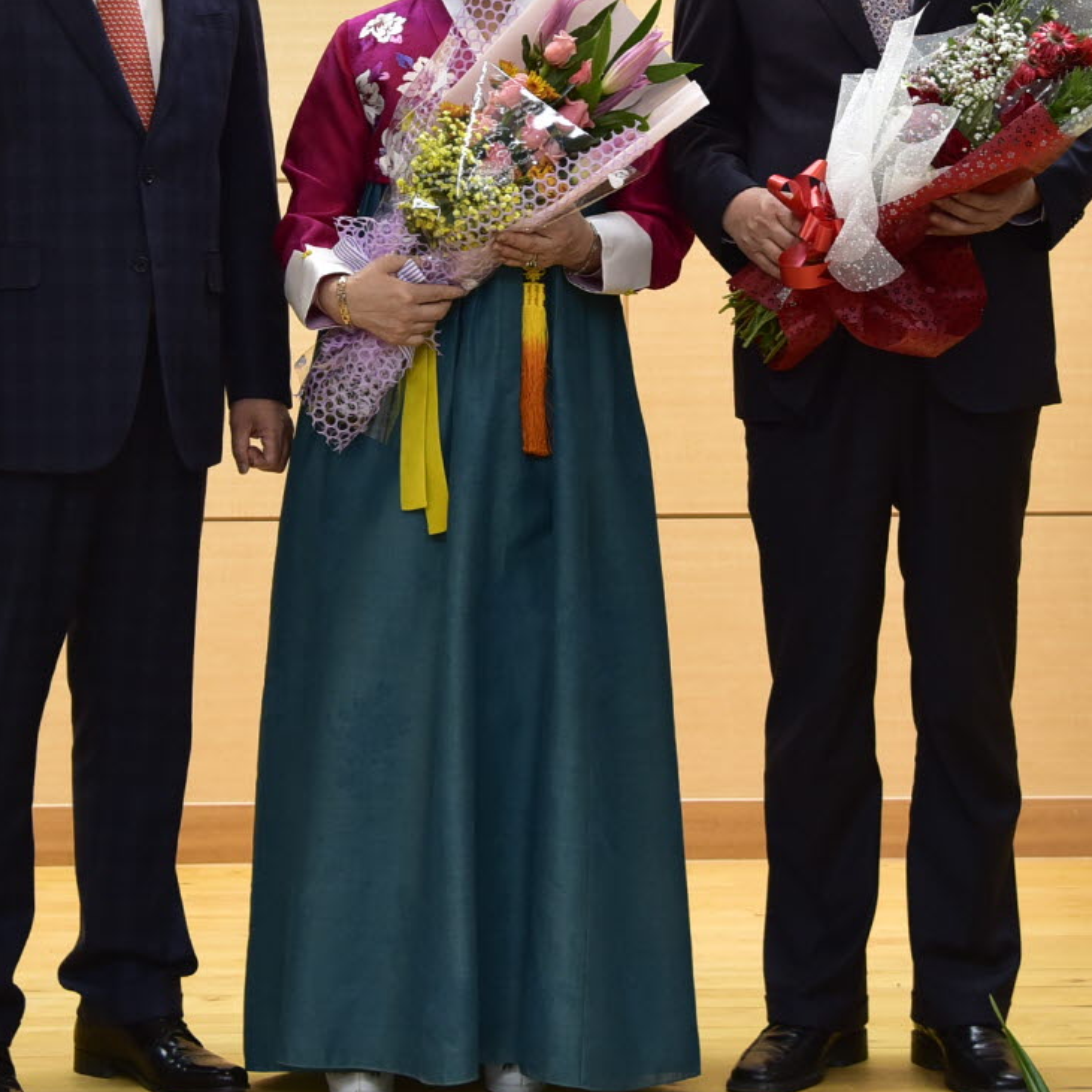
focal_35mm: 106
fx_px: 3783
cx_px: 494
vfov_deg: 16.2
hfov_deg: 16.4
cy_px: 117
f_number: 4.5
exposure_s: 1/125
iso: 800
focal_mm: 38
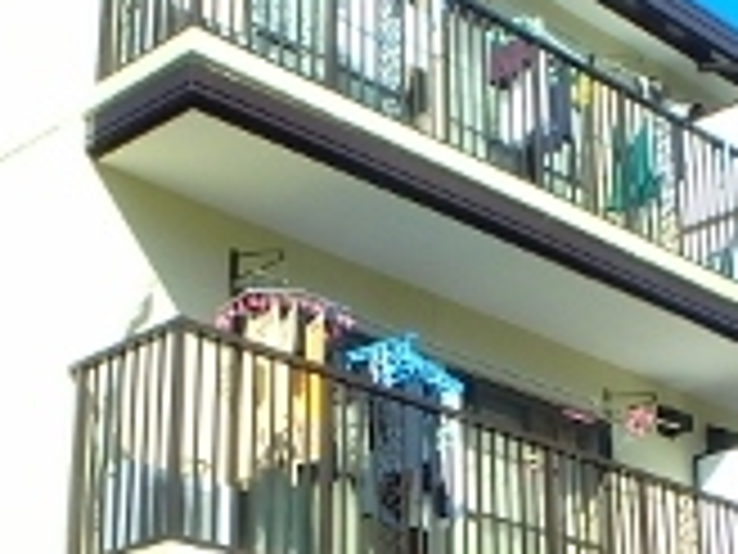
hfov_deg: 23.8
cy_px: 419
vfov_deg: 17.9
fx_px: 1748
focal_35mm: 82
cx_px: 387
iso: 125
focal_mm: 3.7
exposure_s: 1/400
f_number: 6
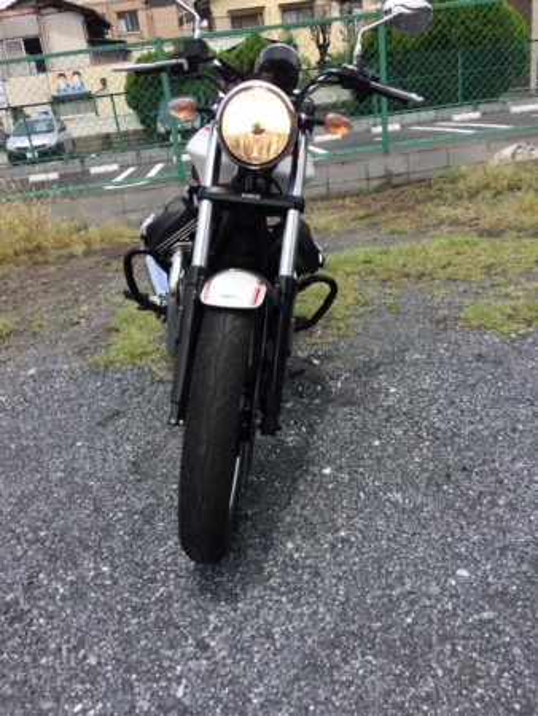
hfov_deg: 48.3
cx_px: 269
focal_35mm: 29
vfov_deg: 61.6
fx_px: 600
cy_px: 358
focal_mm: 4.15
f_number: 2.2
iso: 32
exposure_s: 1/1642
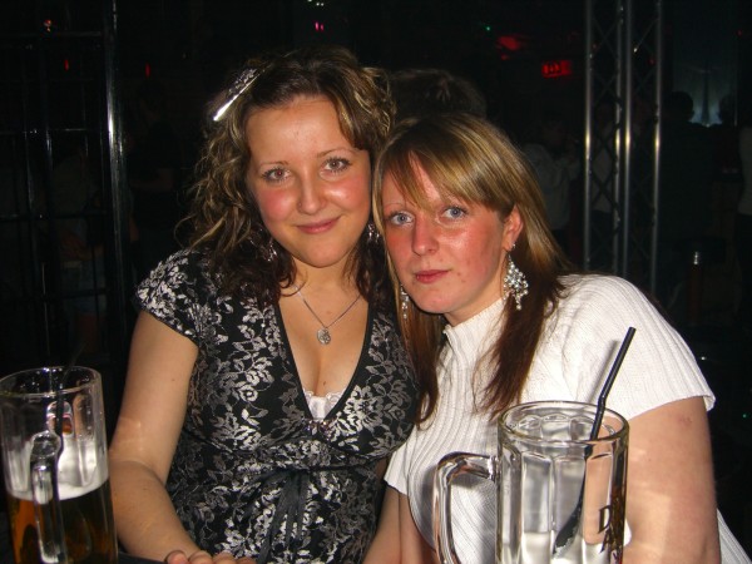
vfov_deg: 37.7
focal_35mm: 38
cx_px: 376
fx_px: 826
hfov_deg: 49.0
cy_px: 282
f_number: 2.8
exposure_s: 1/60
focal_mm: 7.9
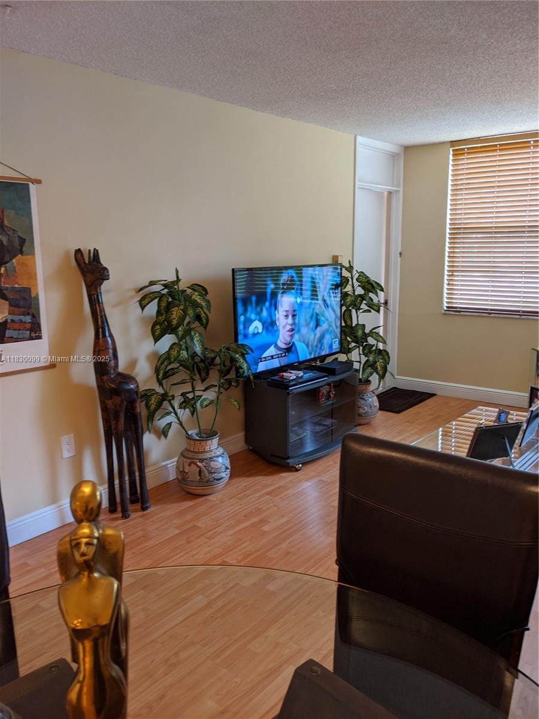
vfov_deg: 65.3
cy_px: 360
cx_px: 270
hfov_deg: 51.4
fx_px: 561
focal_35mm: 27
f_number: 1.8
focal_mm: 4.44
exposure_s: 1/30
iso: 47
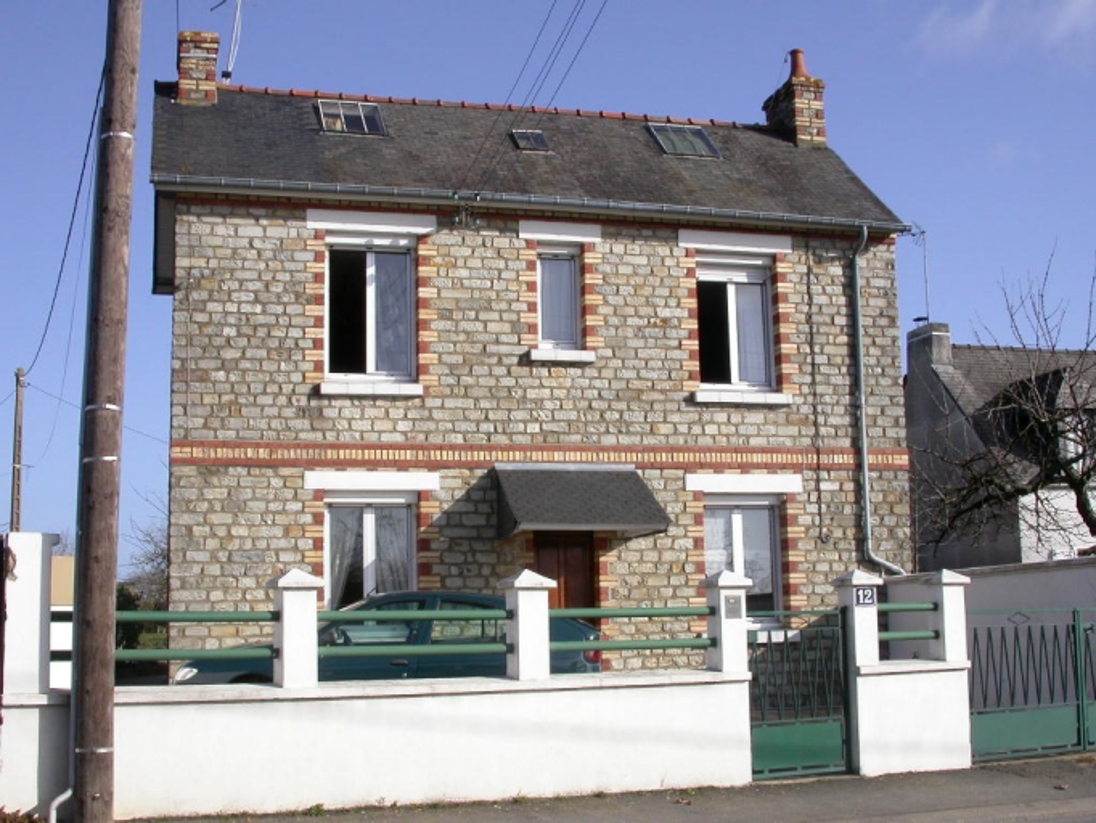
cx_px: 548
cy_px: 412
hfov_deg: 42.1
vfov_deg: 32.2
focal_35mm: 45
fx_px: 1425
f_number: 7.9
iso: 100
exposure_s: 1/328
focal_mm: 9.3
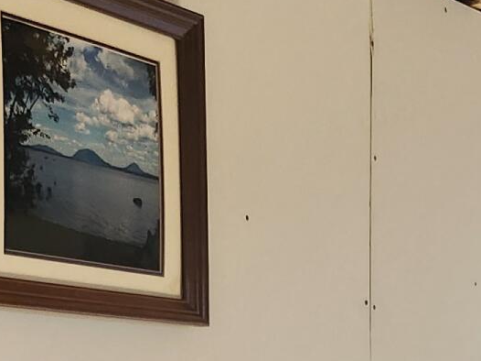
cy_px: 800
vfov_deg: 9.8
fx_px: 1903
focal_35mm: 137
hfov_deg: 14.4
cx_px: 144
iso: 160
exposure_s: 1/120
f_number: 1.8
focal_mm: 5
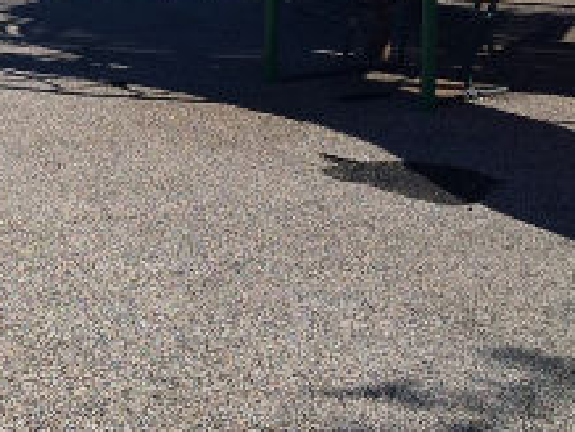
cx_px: -200
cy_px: -68
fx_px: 1630
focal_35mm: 98
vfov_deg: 14.7
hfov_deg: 18.4
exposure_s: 1/1520
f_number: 2.2
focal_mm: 4.15
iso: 32
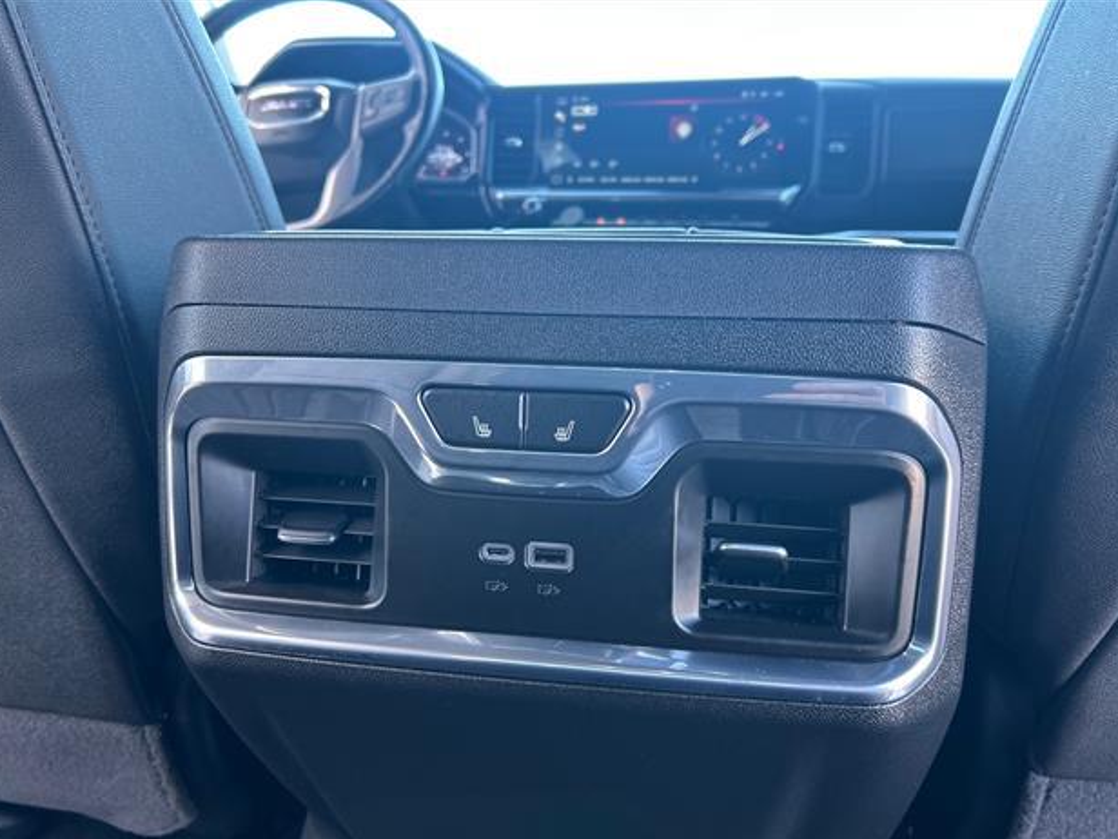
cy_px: 434
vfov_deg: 51.3
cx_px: 568
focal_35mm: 27
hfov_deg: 65.3
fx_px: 872
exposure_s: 1/89
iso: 125
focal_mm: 5.7
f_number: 1.5
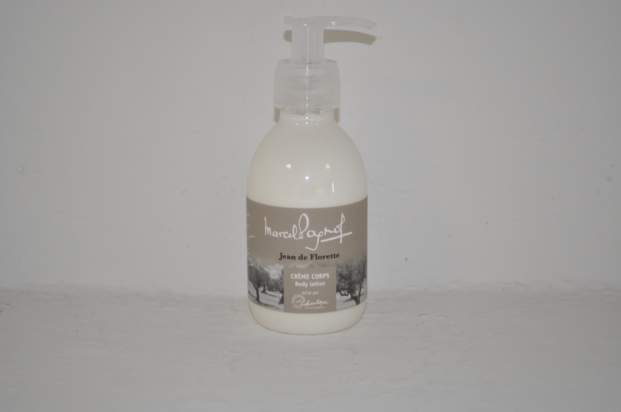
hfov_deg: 27.0
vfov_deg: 18.1
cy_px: 206
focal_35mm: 75
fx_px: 1292
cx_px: 310
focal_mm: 50
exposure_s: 1/20
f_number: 5.6
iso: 400
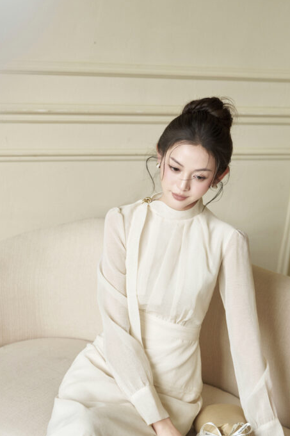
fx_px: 882
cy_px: 310
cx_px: 111
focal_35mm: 73
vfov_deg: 27.4
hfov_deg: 18.6
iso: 400
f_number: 3.2
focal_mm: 50
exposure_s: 1/160
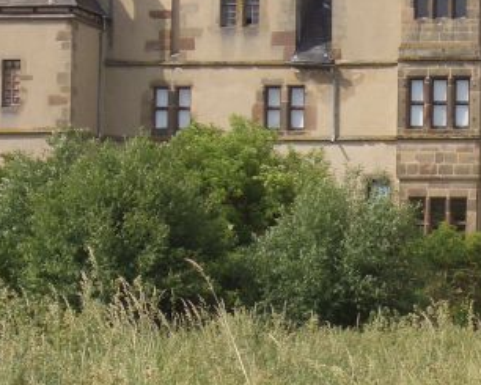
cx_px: 423
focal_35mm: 189
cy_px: 130
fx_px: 2691
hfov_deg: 10.2
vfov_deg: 8.2
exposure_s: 1/200
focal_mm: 12.2
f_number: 6.2
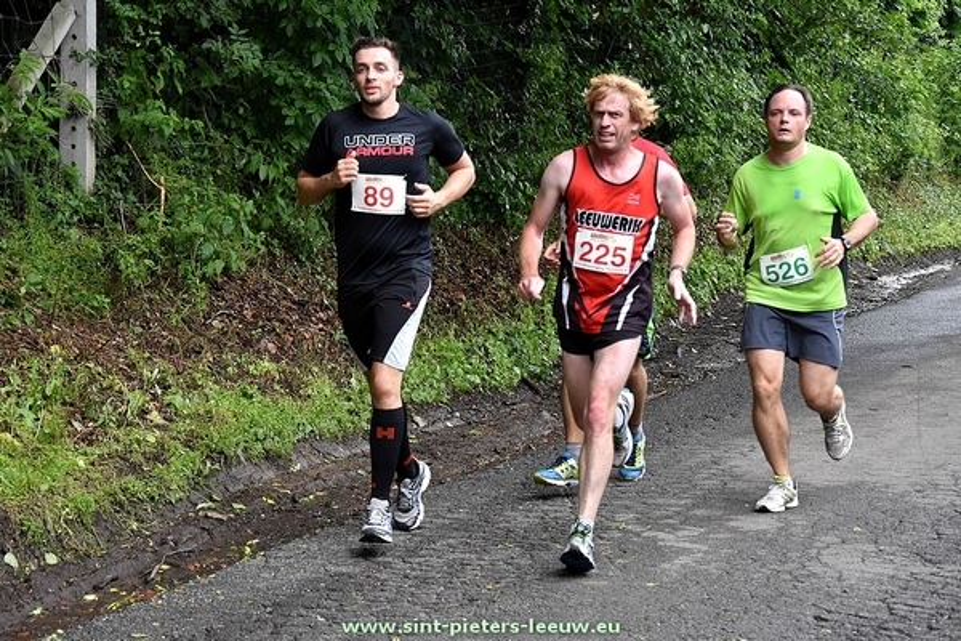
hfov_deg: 19.5
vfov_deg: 13.0
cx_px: 480
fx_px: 2803
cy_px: 320
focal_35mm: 105
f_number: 5.3
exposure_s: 1/500
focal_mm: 70
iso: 1400
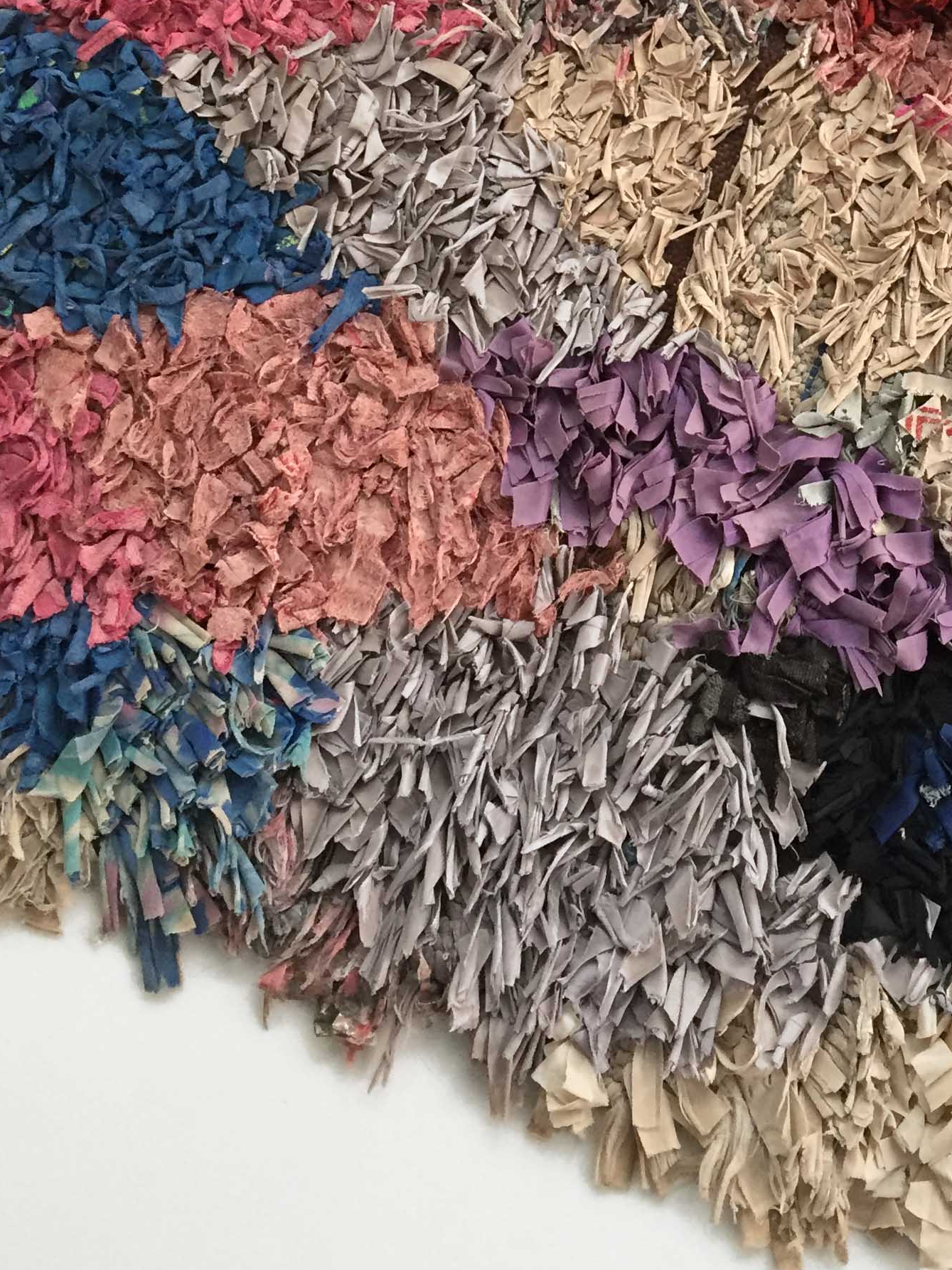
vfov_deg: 34.5
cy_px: 174
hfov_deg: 26.8
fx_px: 1944
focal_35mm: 53
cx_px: 804
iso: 200
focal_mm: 4.15
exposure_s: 1/33
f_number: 2.2
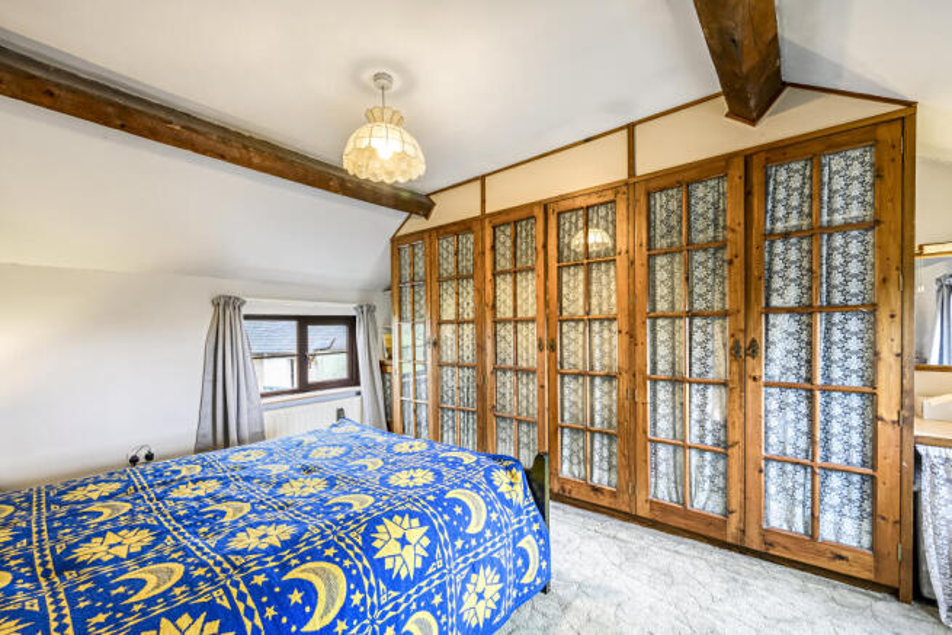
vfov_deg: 81.2
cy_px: 318
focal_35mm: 14
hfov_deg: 104.2
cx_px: 476
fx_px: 370
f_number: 10
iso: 100
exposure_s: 2
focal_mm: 14
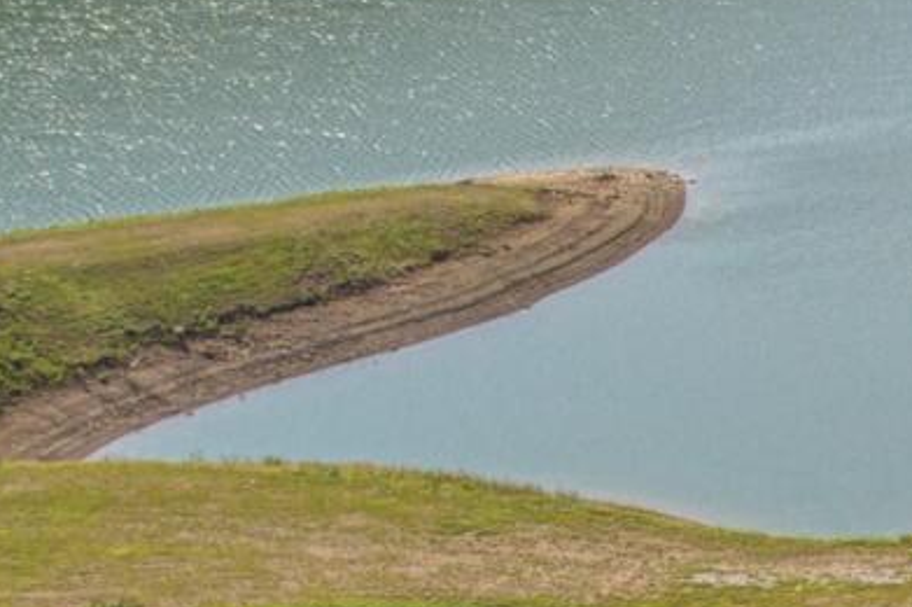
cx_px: 1458
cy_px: 843
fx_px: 4278
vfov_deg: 8.0
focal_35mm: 169
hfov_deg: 11.5
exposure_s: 1/200
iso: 110
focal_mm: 8.4
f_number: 2.8
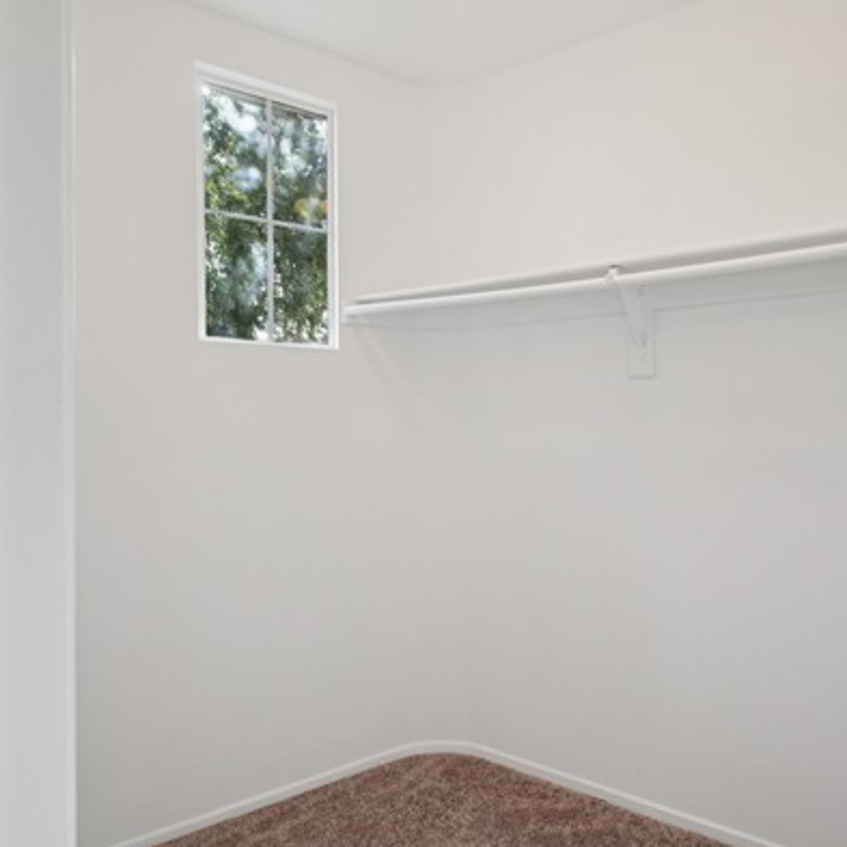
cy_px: 421
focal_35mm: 18
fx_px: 498
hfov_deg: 78.8
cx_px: 545
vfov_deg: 80.7
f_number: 8
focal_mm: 13
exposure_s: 1/30
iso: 400
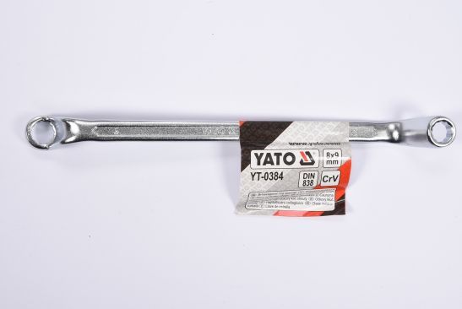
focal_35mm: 75
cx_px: 231
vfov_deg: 18.2
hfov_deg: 27.0
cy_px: 154
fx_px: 964
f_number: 16
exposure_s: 1/125
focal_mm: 50
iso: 250
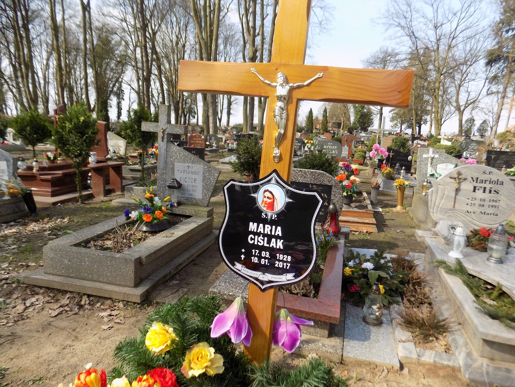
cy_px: 194
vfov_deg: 58.9
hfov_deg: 73.9
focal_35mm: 23
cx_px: 258
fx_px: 342
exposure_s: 1/400
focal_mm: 4
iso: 80
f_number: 3.1
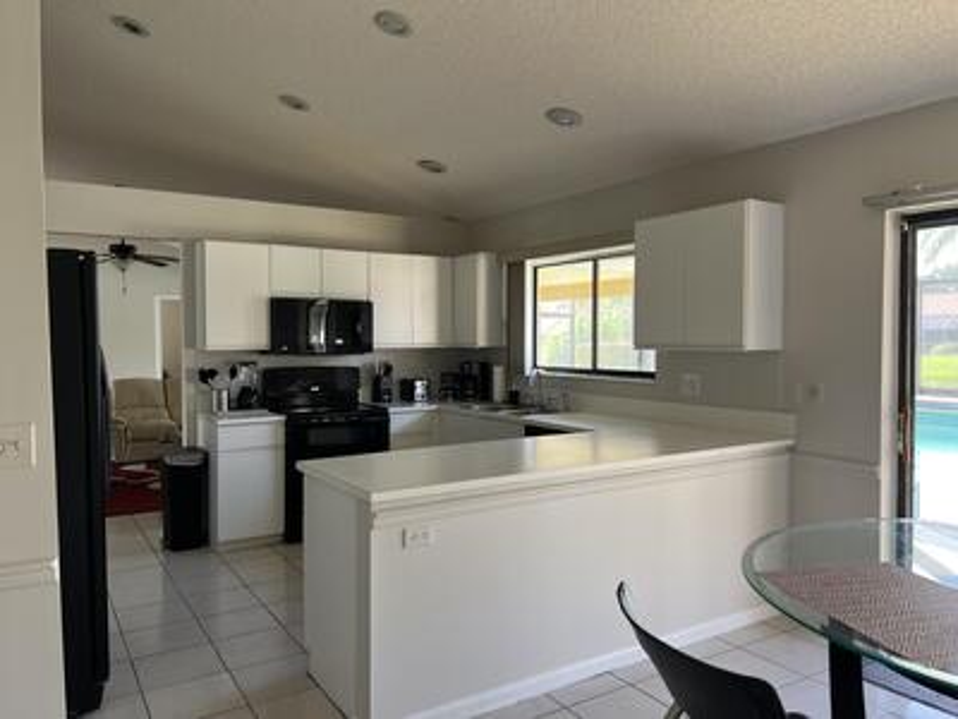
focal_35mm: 26
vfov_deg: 53.1
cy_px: 360
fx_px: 720
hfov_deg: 67.3
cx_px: 479
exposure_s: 1/60
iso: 80
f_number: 1.5
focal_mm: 5.7
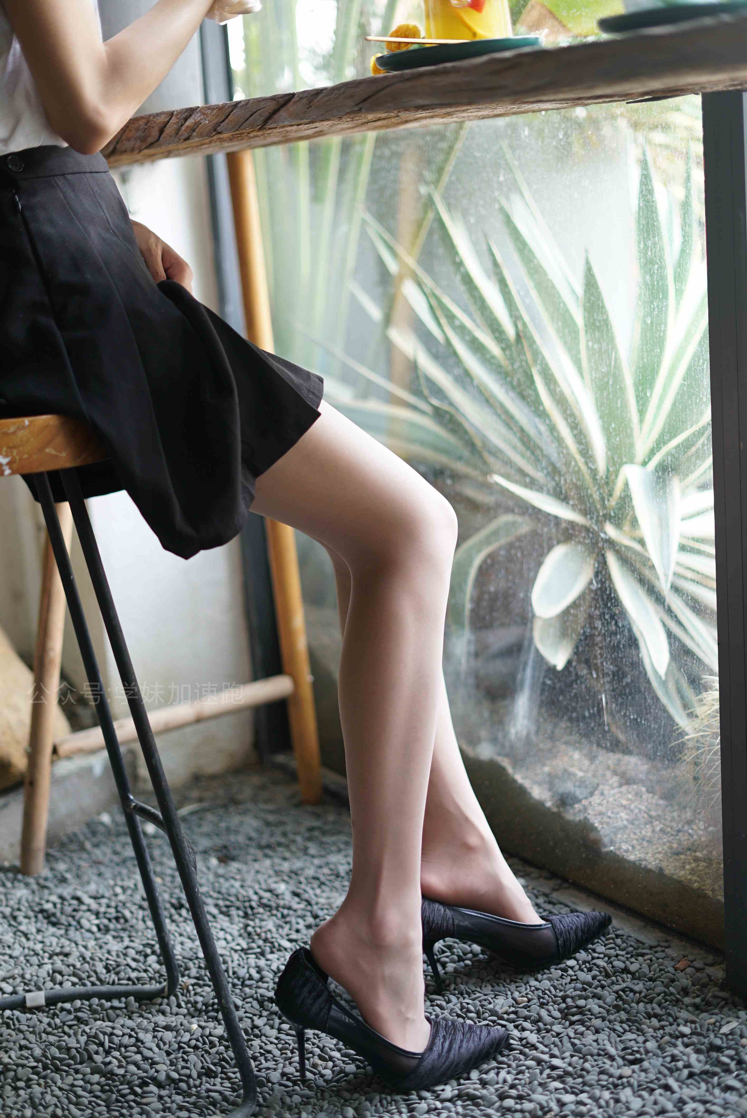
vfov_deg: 39.6
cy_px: 559
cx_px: 374
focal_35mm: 50
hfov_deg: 27.0
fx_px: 1554
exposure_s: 1/100
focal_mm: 50
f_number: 2
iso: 200
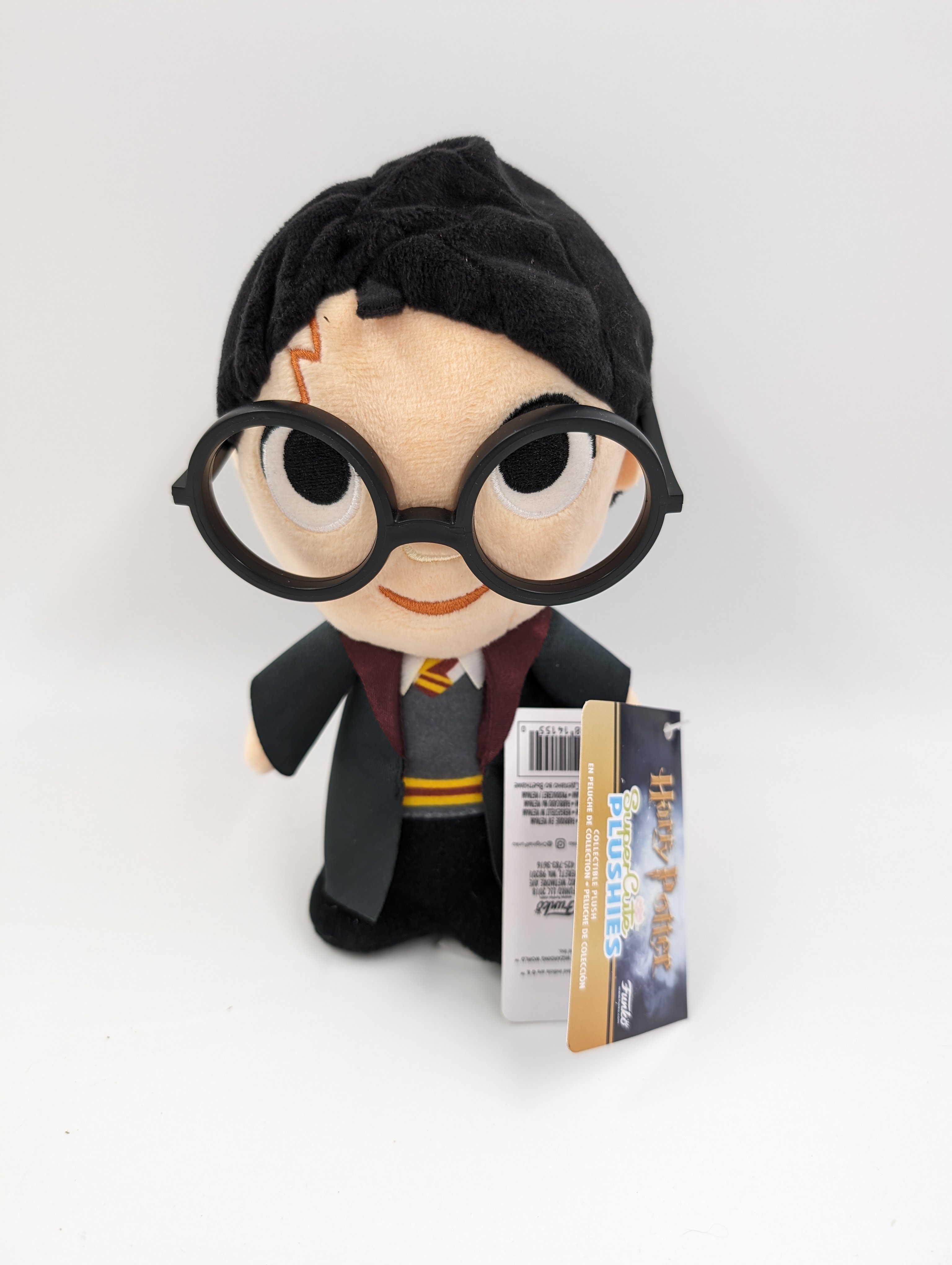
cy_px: 632
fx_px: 878
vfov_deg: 71.5
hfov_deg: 56.9
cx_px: 476
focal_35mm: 24
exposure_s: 1/26.2
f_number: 1.68
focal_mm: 6.9
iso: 49
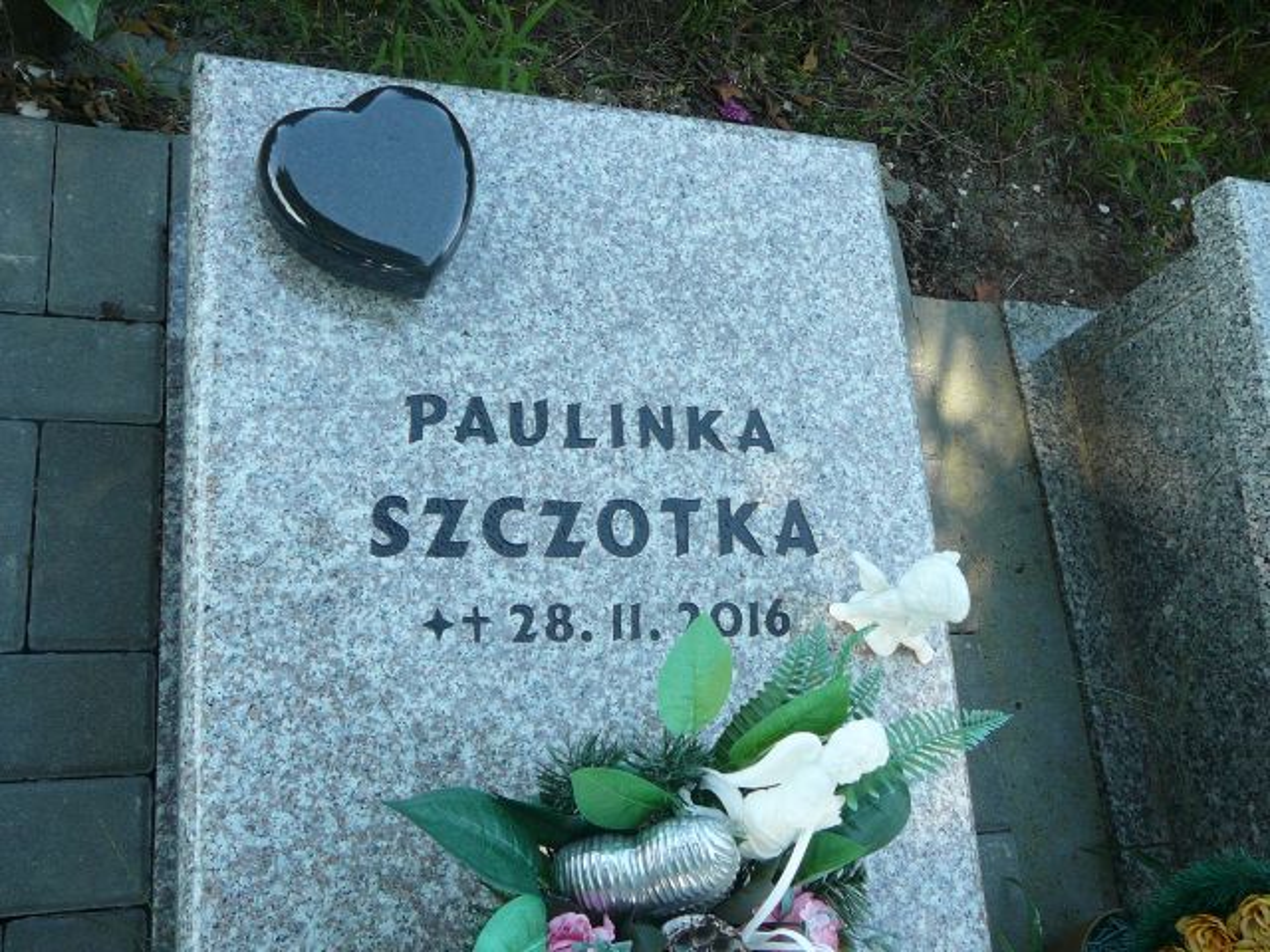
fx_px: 1284
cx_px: 635
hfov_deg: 52.6
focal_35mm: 35
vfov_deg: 40.7
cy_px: 476
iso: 80
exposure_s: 1/125
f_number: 2.8
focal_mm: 5.2
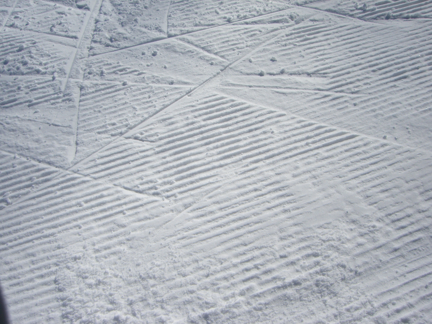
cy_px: 162
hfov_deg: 49.0
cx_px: 216
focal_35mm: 38
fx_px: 474
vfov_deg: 37.7
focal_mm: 6.2
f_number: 4.3
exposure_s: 1/2000
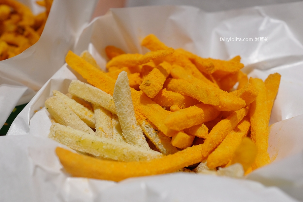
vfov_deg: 37.9
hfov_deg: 54.4
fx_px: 295
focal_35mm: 35
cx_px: 152
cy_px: 101
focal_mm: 23
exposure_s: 1/200
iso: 1000
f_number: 3.6
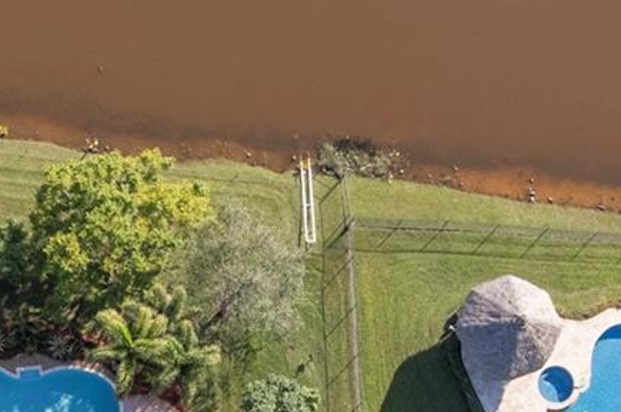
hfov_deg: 24.3
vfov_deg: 15.2
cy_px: 666
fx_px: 1396
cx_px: 50
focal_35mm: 81
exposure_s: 1/1000
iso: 130
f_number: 2.8
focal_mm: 8.38
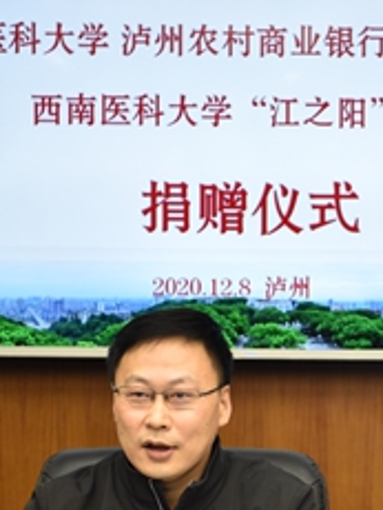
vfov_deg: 10.5
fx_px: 2754
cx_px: 365
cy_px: 456
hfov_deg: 7.9
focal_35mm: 187
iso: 400
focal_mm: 70
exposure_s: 1/100
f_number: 3.2
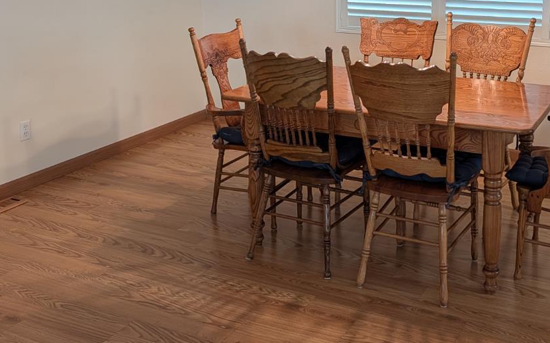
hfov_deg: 43.1
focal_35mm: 46
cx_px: 345
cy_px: 39
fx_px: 689
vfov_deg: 27.1
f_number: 1.68
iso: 204
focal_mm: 6.9
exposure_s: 1/120
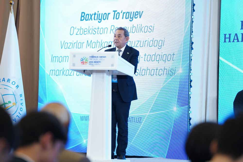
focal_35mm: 192
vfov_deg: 7.2
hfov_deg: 10.7
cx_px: 122
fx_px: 1296
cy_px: 81
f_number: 4.5
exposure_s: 1/160
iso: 500
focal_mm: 192
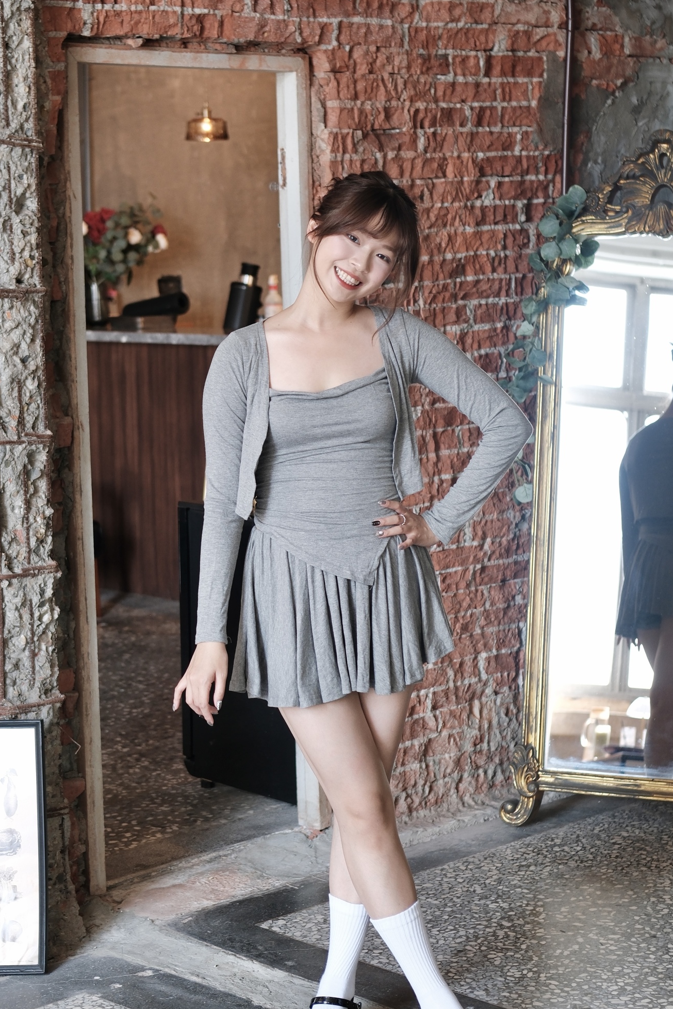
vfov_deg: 31.0
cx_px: 344
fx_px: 1822
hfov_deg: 20.9
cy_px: 500
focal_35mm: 65
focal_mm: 35
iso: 400
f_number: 2.5
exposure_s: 1/105
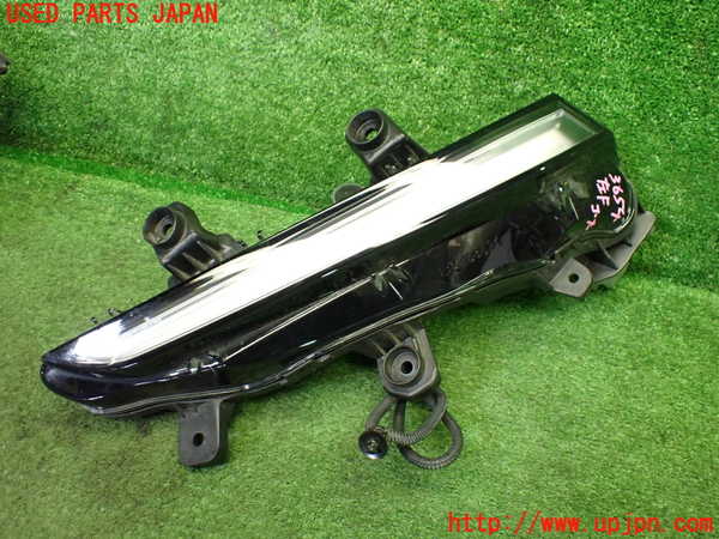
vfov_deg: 46.8
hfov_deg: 60.0
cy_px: 270
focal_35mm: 30
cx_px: 360
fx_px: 623
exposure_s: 1/125
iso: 800
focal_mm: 5.4
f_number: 2.3
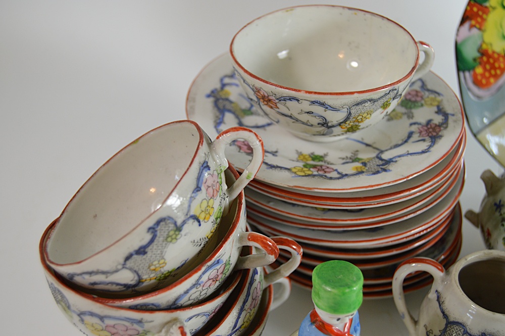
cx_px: 252
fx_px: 652
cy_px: 168
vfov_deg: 28.9
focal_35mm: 46
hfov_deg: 42.4
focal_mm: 31
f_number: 5
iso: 400
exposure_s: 1/100
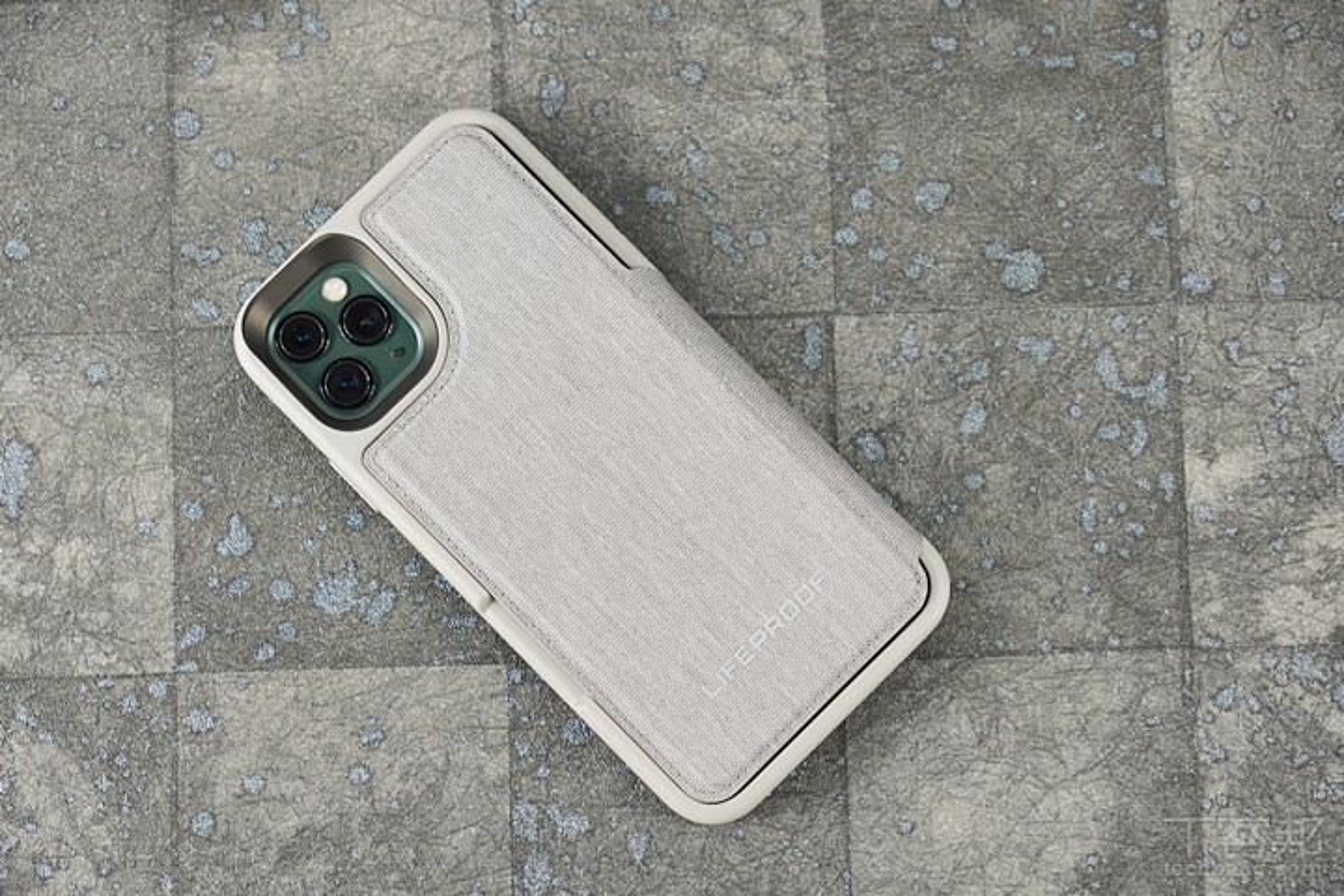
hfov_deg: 29.9
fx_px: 2520
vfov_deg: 20.2
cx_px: 672
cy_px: 448
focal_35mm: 68
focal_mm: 45
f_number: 4
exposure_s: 1/60
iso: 250
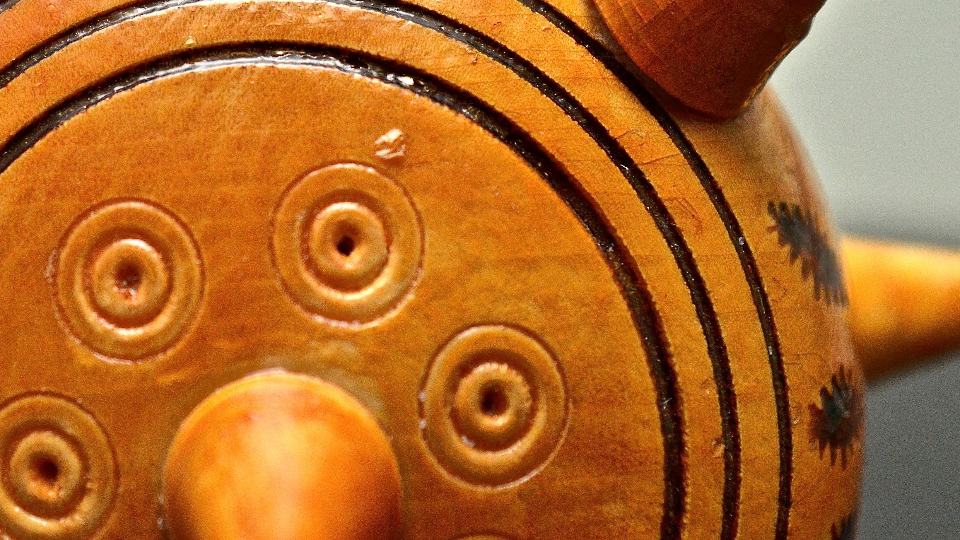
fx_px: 1680
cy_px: 128
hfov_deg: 31.5
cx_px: 281
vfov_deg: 18.1
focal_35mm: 66
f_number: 5.6
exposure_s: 1/160
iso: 800
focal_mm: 28
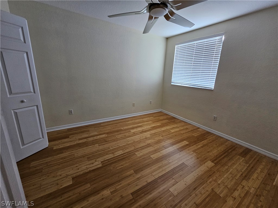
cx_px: 139
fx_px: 104
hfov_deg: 106.2
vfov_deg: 89.9
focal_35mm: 13
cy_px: 104
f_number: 2.2
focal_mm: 2.2
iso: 200
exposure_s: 1/60
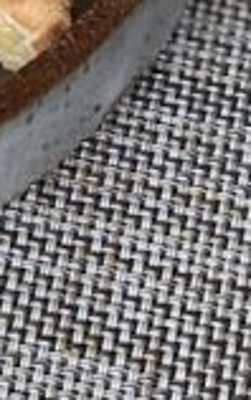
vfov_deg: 7.6
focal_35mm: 268
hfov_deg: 4.8
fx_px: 2928
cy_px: -294
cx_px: -401
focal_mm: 6
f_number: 2
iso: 32
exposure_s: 1/122
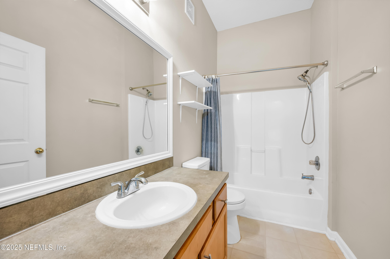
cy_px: 130
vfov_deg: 81.1
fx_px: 152
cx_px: 195
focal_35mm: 14
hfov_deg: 104.3
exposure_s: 1/8
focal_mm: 14
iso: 250
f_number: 9
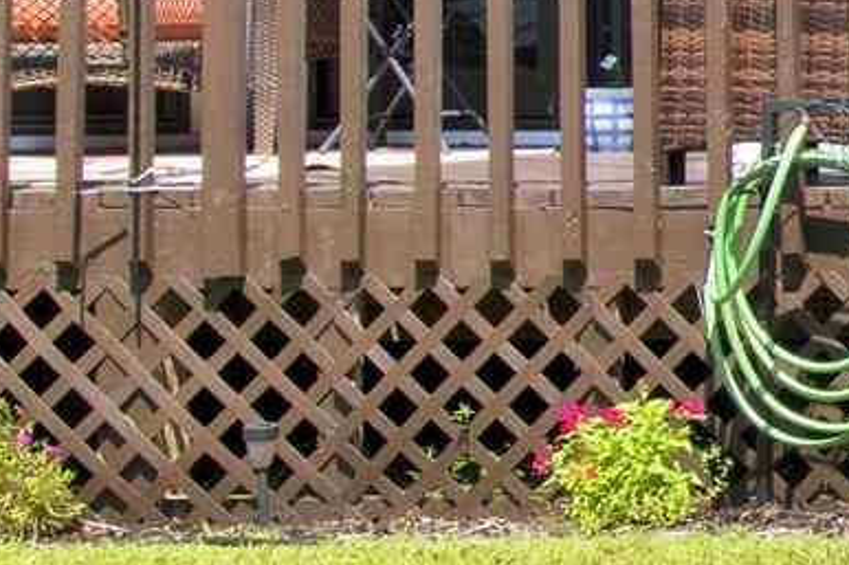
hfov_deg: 8.7
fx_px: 4314
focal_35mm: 183
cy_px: -84
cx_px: 2745
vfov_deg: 7.4
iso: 200
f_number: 11
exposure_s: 1/160
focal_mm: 23
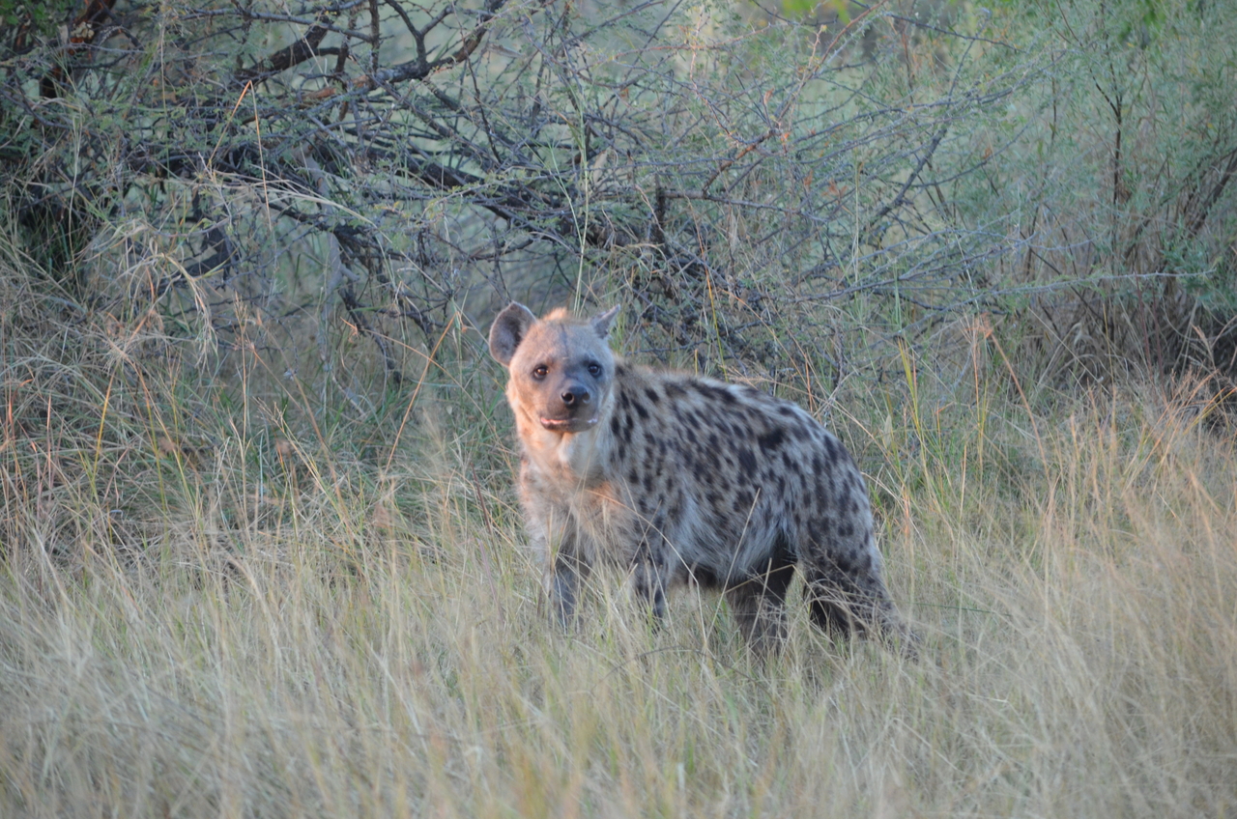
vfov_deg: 5.5
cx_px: 618
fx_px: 8487
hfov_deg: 8.3
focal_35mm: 248
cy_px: 410
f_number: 5
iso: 1000
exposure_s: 1/125
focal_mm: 165
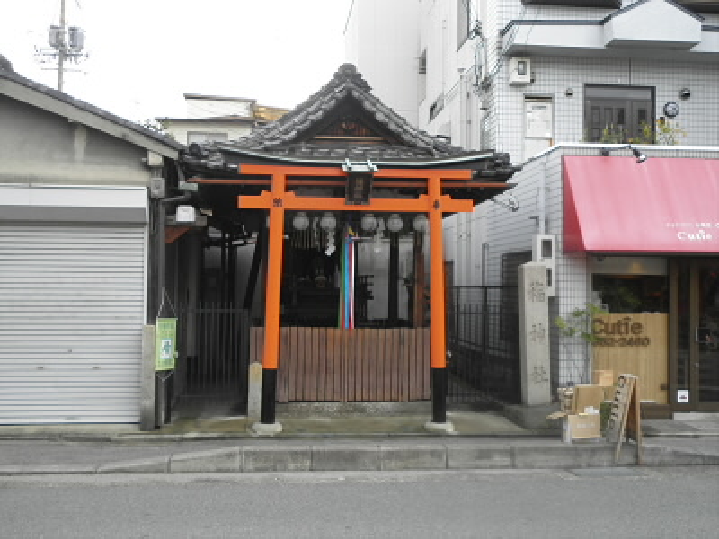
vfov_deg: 37.7
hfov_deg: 49.0
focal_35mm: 38
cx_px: 360
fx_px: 789
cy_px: 270
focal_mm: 6.9
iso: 64
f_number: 3.9
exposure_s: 1/100
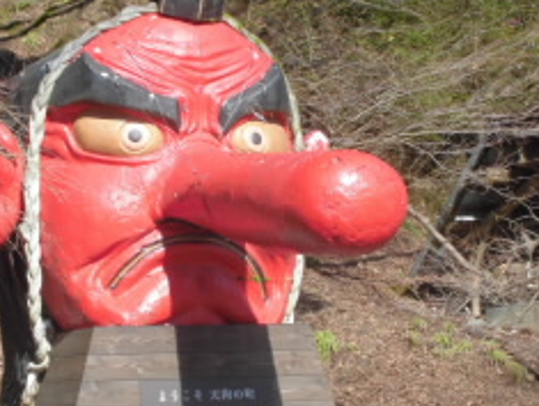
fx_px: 1934
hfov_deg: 15.9
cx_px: 211
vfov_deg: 12.0
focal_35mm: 124
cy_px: 181
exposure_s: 1/125
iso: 100
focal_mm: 13.1
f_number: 6.1
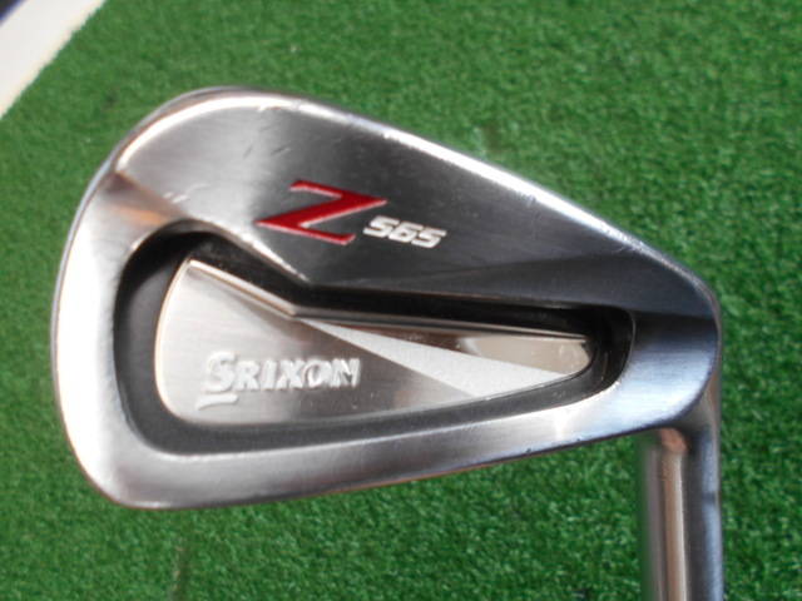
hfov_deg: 67.3
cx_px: 401
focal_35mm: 26
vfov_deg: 53.1
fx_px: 602
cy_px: 300
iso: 200
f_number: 3.2
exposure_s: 1/30
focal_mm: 4.6
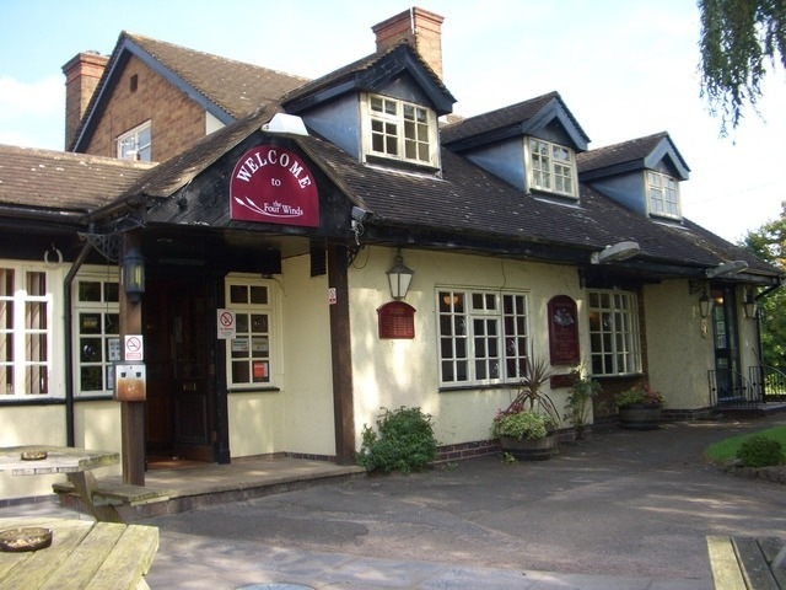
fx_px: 795
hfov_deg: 52.6
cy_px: 295
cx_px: 393
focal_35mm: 35
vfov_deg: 40.7
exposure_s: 1/320
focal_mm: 5.8
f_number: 2.6
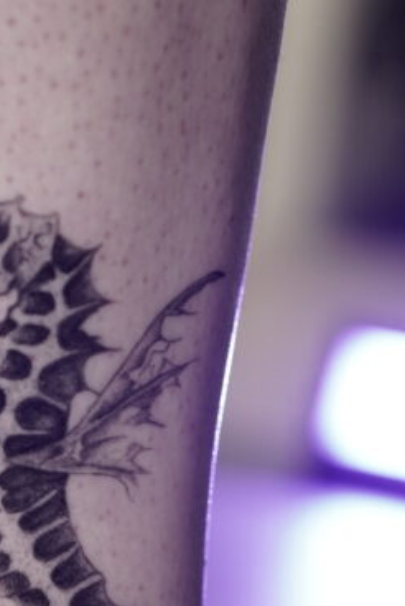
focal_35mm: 139
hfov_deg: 9.8
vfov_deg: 14.7
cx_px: 19
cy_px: 487
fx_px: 2341
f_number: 2.8
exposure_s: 1/200
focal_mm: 50
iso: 1600
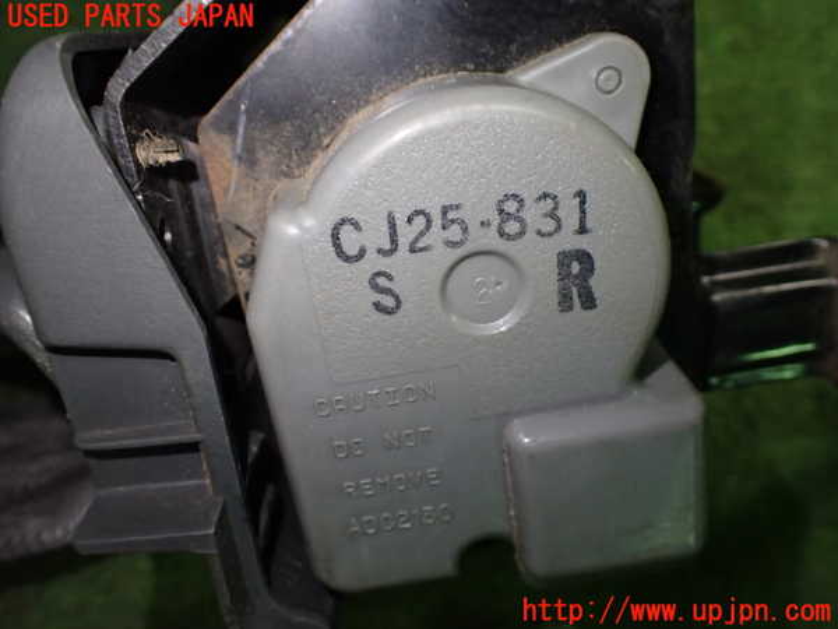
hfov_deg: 60.0
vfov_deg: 46.8
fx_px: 726
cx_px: 419
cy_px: 314
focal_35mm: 30
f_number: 2.3
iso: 400
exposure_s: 1/125
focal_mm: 5.4
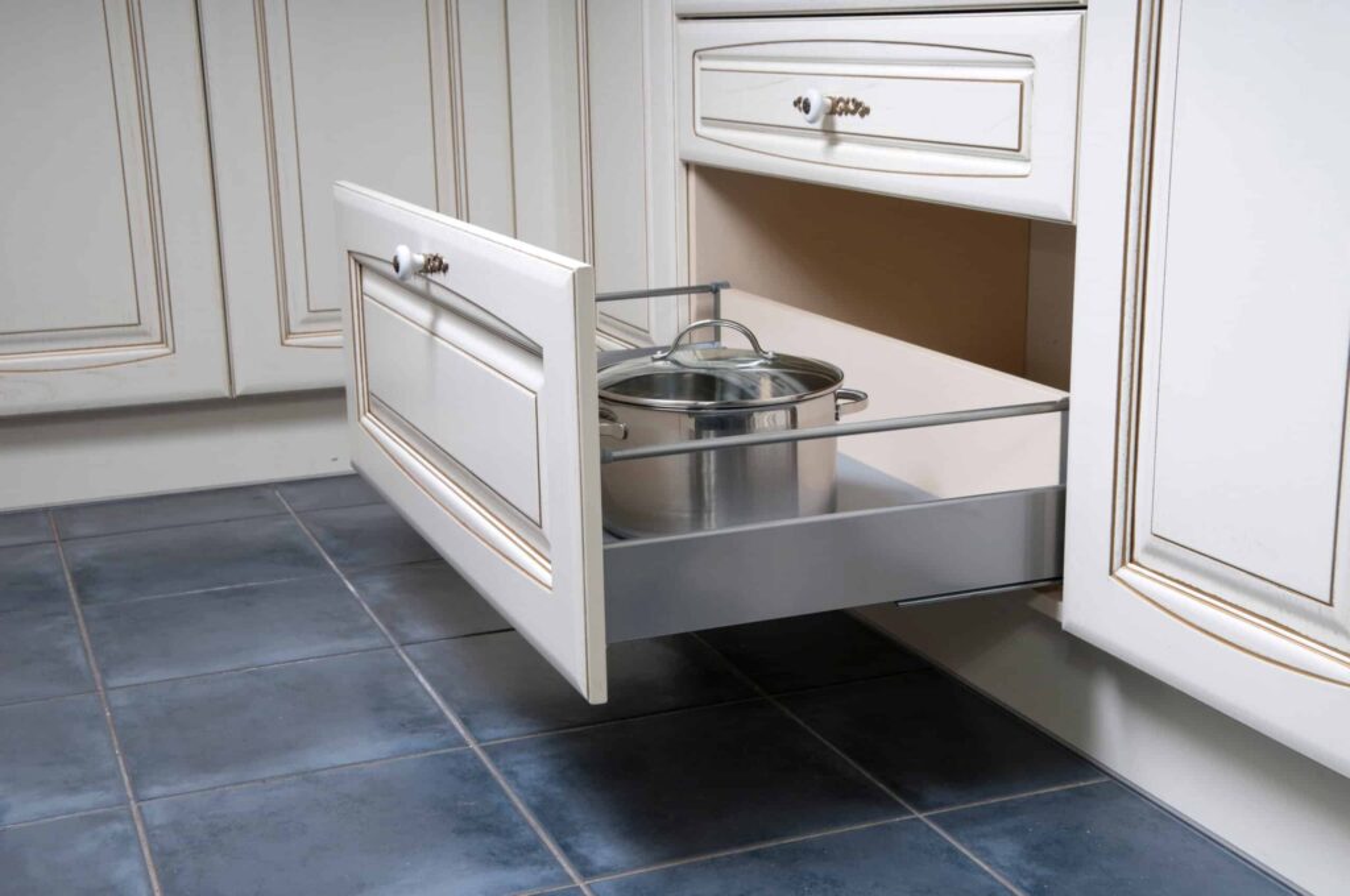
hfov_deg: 41.2
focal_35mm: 48
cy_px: 448
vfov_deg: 28.0
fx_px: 1798
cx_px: 675
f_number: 9
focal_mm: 32
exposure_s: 1/250
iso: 100
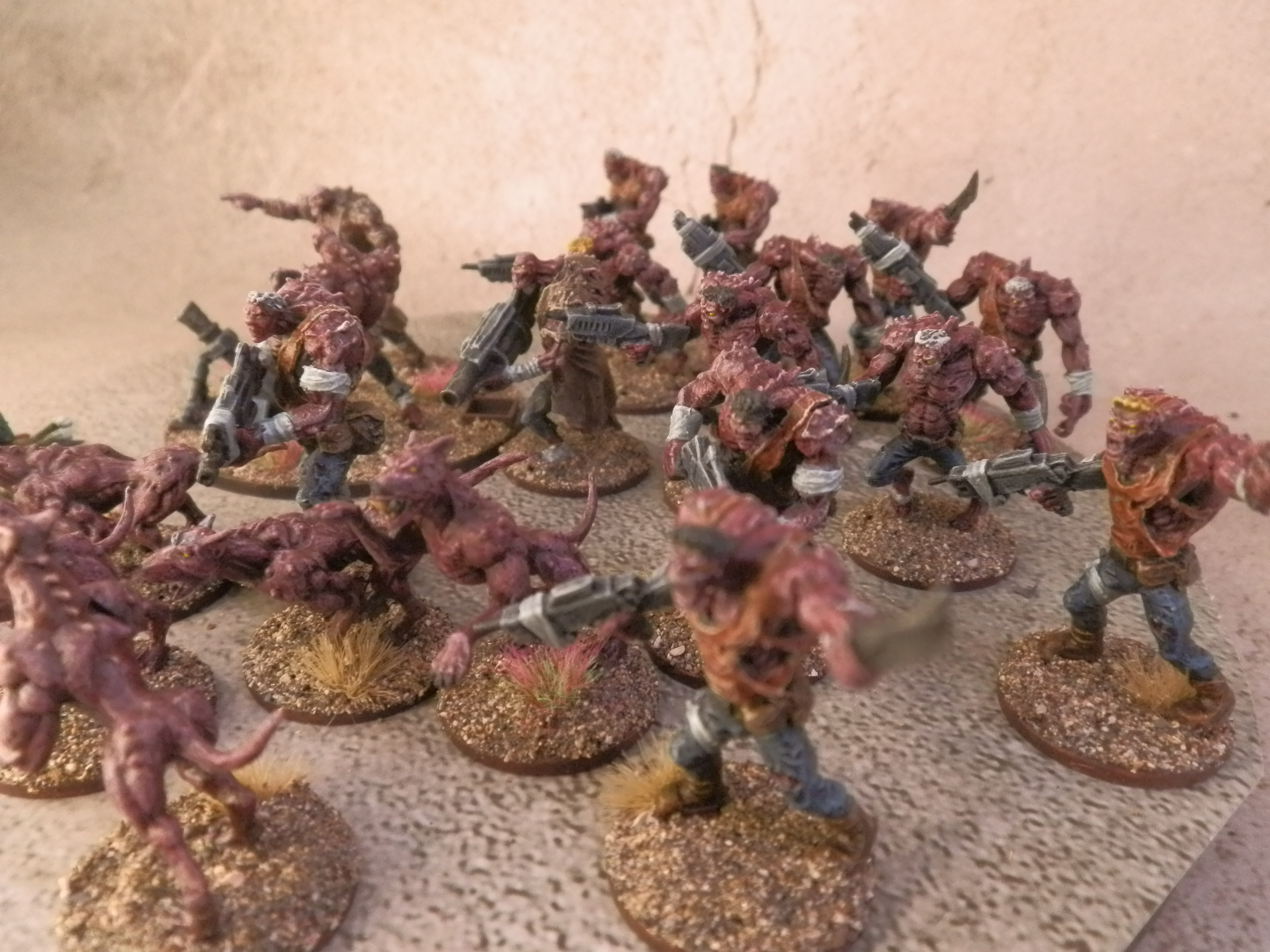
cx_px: 635
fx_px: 1027
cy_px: 476
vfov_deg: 49.7
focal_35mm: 28
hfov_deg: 63.4
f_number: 3.1
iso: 400
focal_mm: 5
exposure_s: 1/80
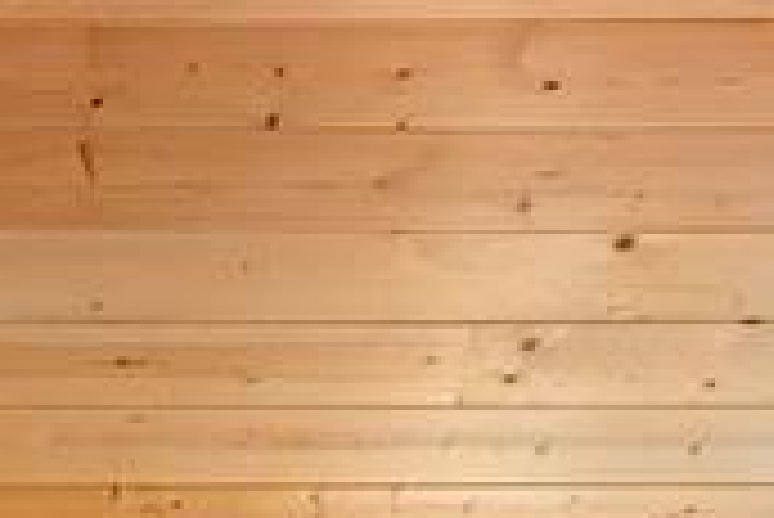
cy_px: 874
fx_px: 2044
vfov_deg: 13.3
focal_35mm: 95
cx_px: -43
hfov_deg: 20.6
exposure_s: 1/25
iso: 640
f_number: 4
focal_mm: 16
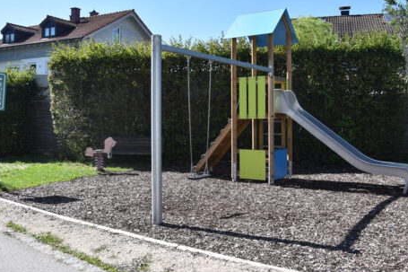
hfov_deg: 56.0
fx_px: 381
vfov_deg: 39.0
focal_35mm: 34
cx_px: 238
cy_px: 102
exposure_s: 1/800
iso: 125
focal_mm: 17
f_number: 3.5
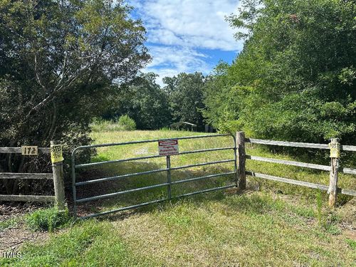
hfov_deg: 71.6
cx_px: 178
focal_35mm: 24
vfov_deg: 56.8
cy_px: 134
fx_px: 247
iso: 80
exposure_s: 1/2203
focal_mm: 6.86
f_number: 1.78
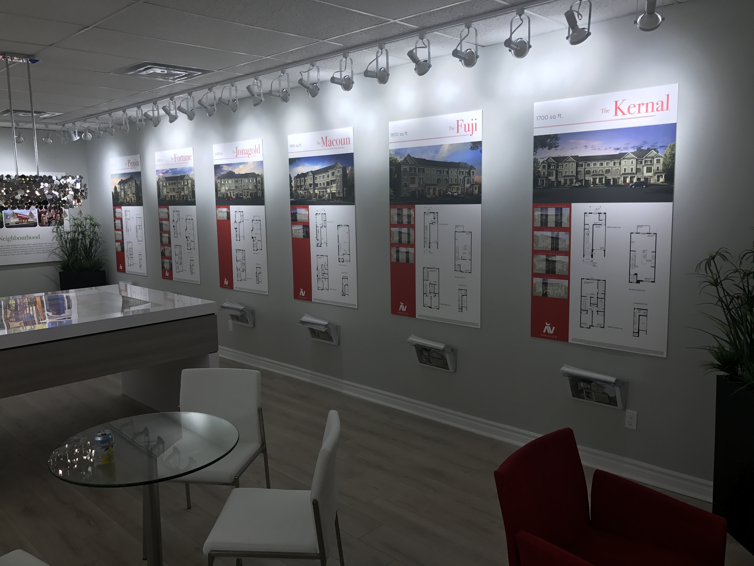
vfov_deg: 49.7
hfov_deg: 63.4
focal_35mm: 28
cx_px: 377
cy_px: 283
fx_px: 610
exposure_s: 1/125
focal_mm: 3.99
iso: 20
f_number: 1.8
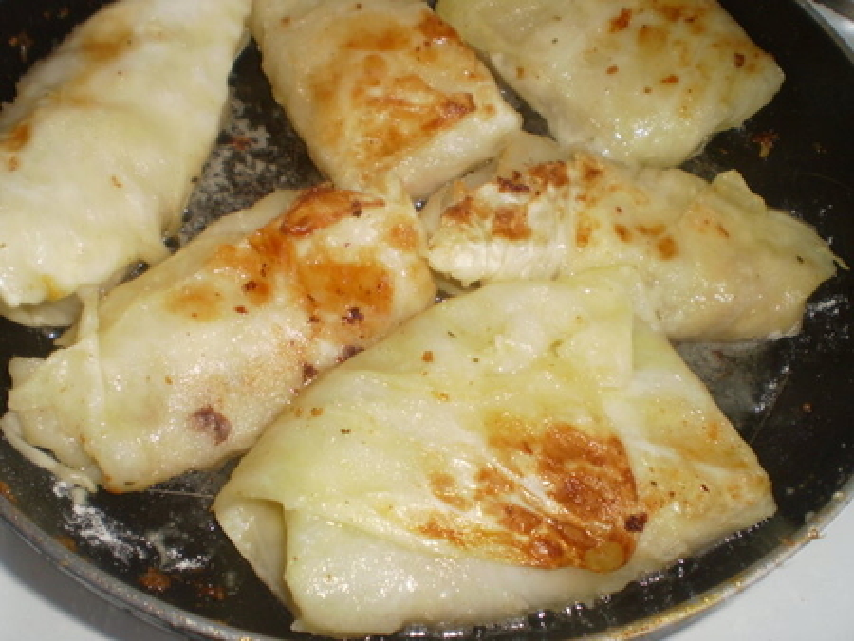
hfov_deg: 51.3
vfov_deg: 39.7
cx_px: 427
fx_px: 889
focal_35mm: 36
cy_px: 320
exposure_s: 1/30
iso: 125
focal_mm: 6.3
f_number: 3.1
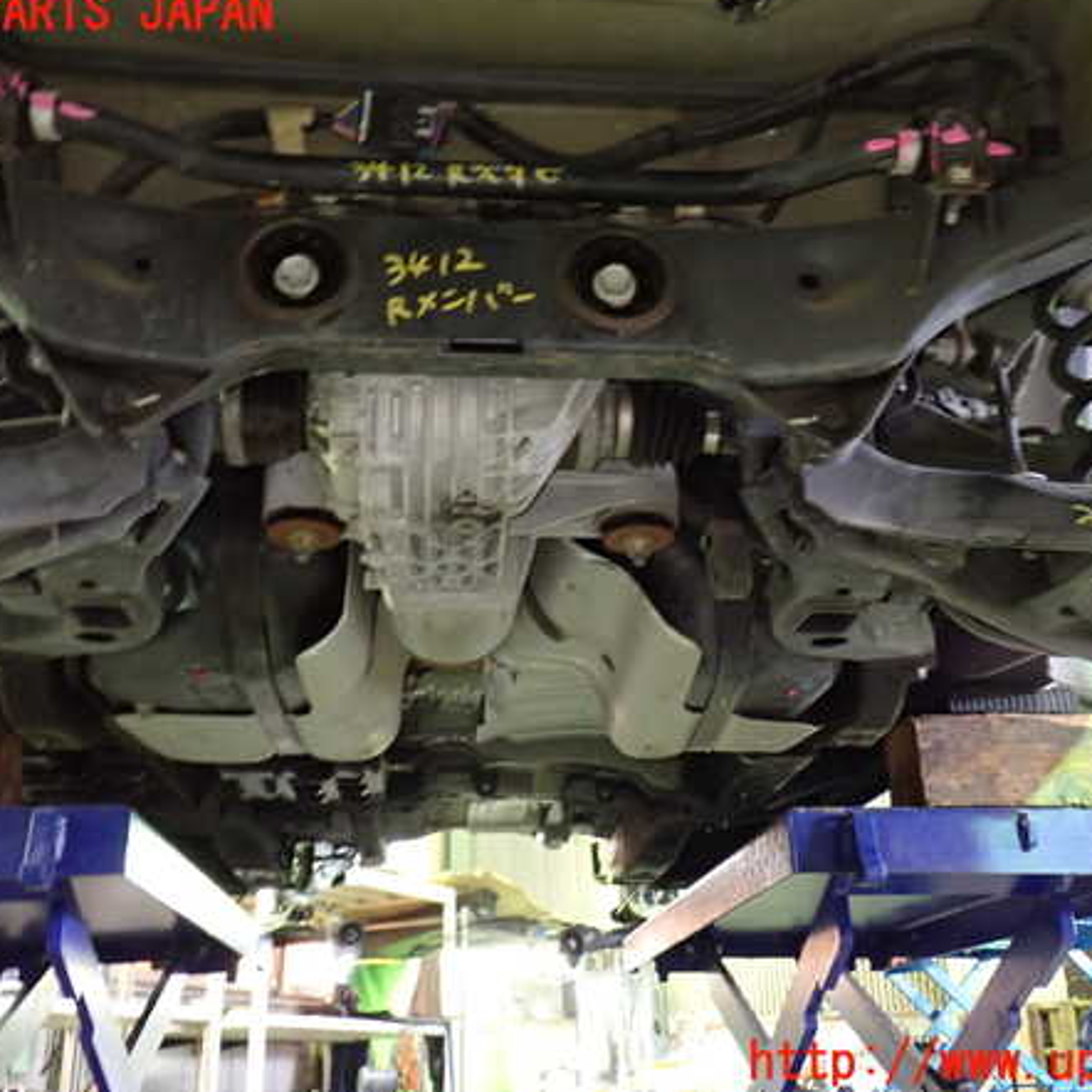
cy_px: 539
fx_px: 1285
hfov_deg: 46.0
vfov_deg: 46.0
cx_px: 566
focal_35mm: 36
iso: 800
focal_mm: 5.4
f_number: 2.3
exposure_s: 1/10
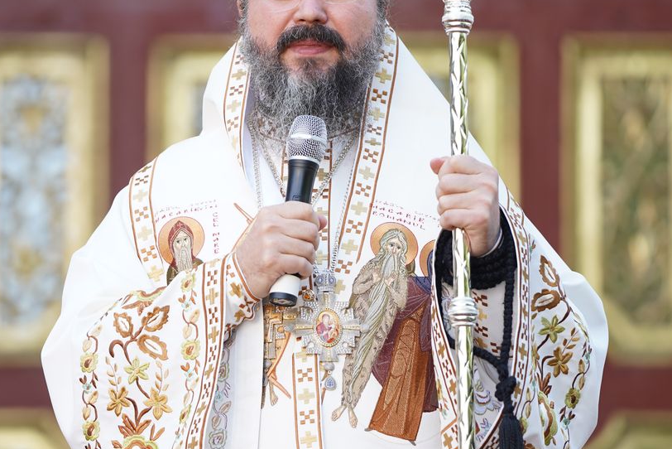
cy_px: 215
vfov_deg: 4.0
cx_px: 228
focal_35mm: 341
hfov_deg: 6.0
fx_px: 6367
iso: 125
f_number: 2.8
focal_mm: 171
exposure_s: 1/160
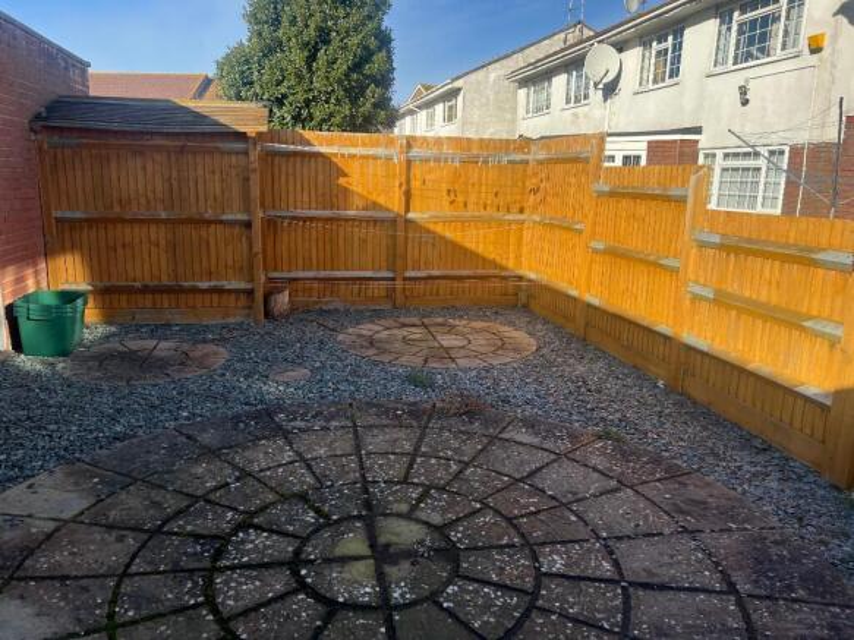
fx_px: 641
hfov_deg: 67.3
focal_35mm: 26
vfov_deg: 53.0
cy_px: 320
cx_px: 427
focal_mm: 5.7
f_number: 1.5
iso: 50
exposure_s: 1/2299
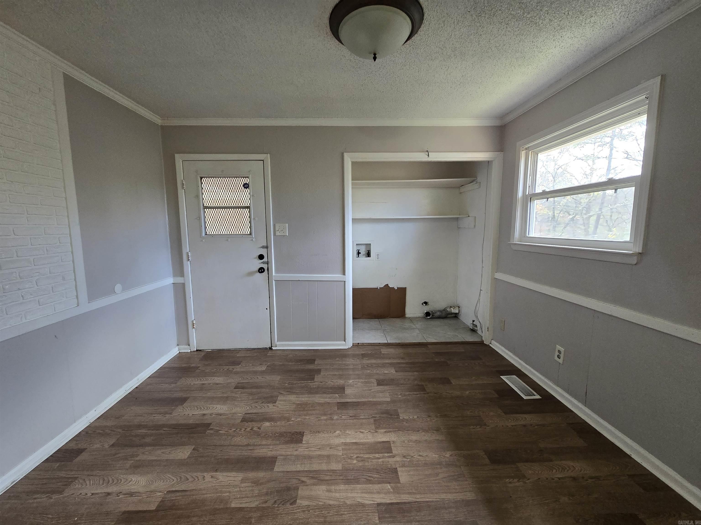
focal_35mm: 13
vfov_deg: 89.9
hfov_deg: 106.2
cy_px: 262
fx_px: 263
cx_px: 350
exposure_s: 1/60
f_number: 2.2
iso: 200
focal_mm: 2.2
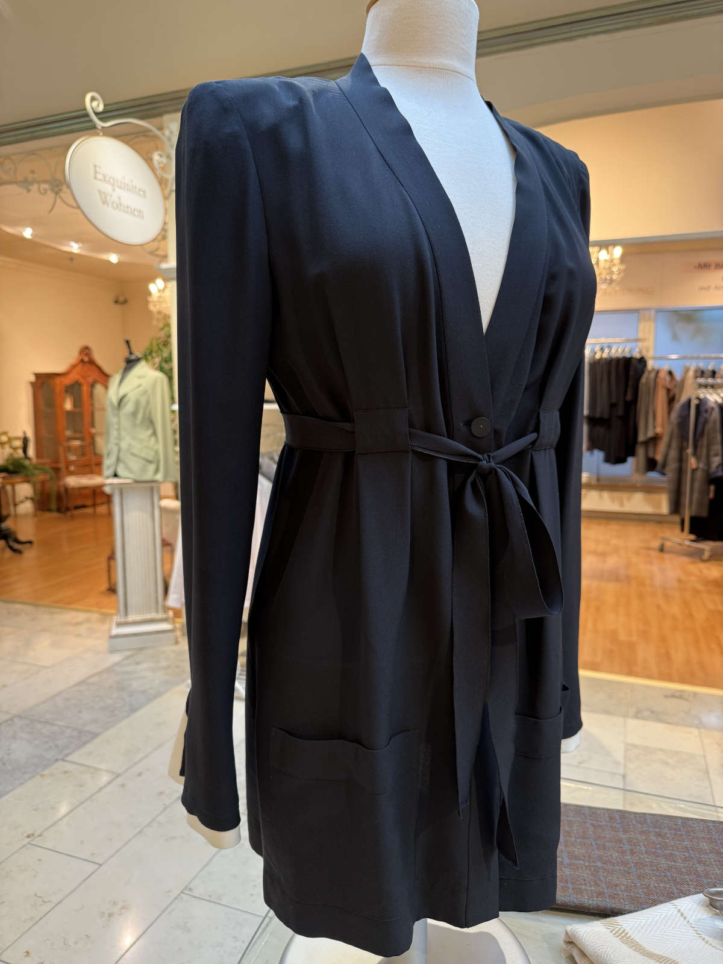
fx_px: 668
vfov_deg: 71.6
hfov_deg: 56.8
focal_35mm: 24
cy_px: 482
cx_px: 362
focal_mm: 6.8
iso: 125
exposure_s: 1/50
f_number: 1.8
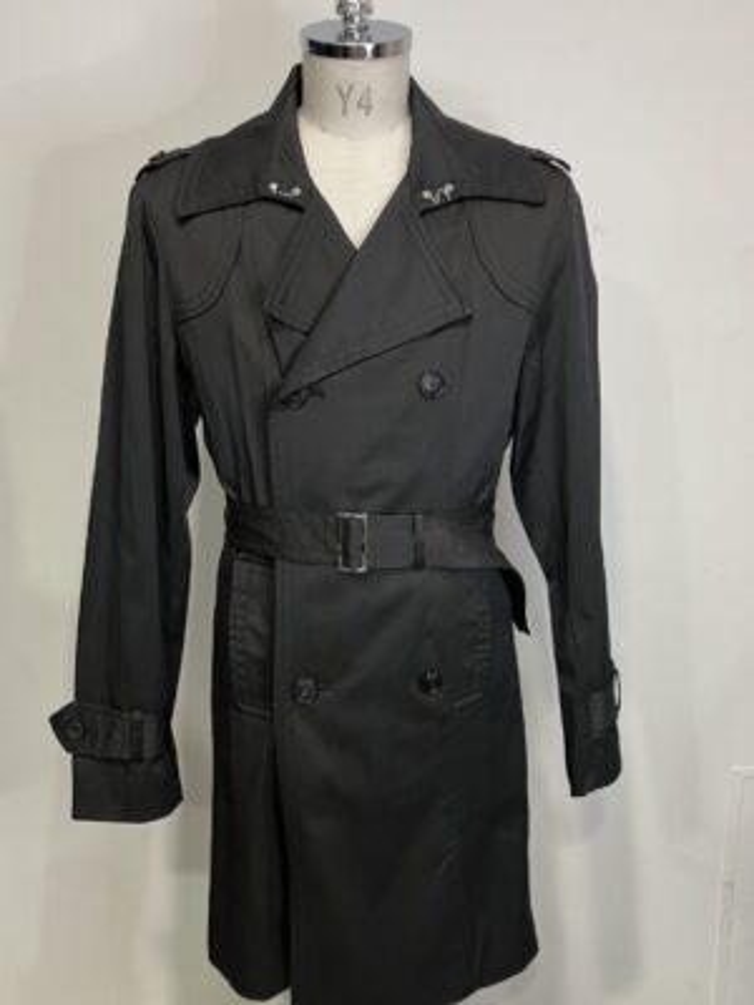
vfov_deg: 63.4
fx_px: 813
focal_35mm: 28
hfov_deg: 49.7
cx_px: 377
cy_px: 502
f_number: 1.8
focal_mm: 3.99
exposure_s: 1/50
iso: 160
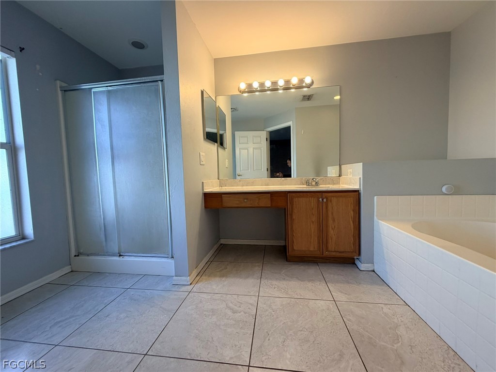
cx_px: 248
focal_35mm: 14
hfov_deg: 102.1
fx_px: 201
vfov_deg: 85.7
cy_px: 186
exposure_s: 1/120
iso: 64
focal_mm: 2.22
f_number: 2.2
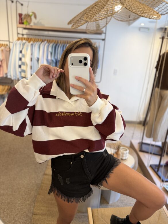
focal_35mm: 24
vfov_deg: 71.6
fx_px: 155
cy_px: 112
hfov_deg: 56.8
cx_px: 84
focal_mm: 6.76
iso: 100
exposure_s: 1/100
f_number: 1.78
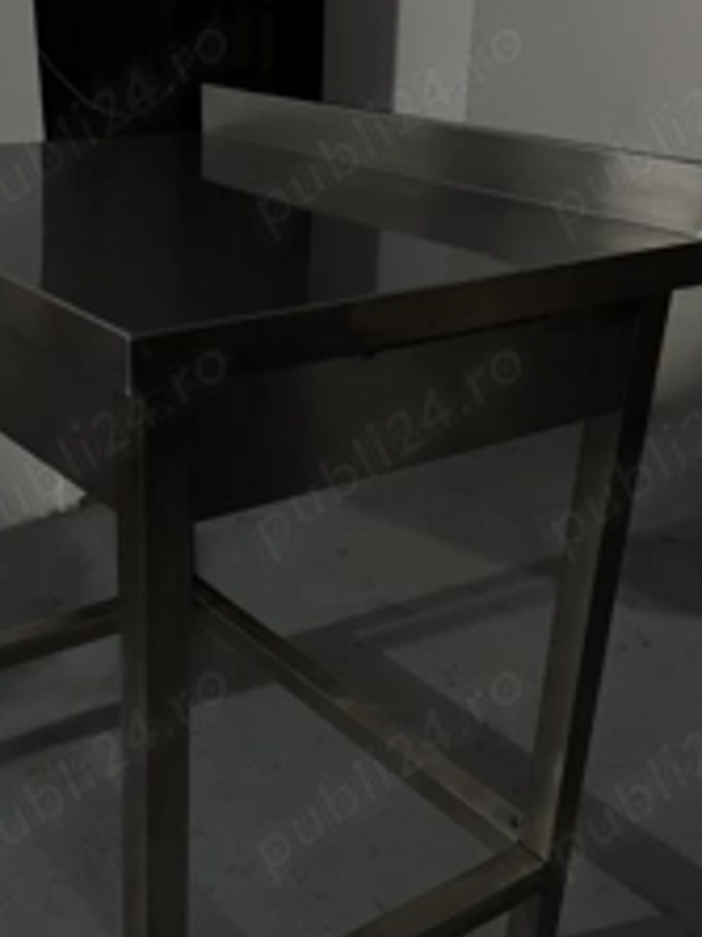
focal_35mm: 43
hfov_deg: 33.3
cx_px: 240
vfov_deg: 43.8
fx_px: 1164
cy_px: 517
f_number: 1.78
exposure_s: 1/100
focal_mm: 6.76
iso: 125
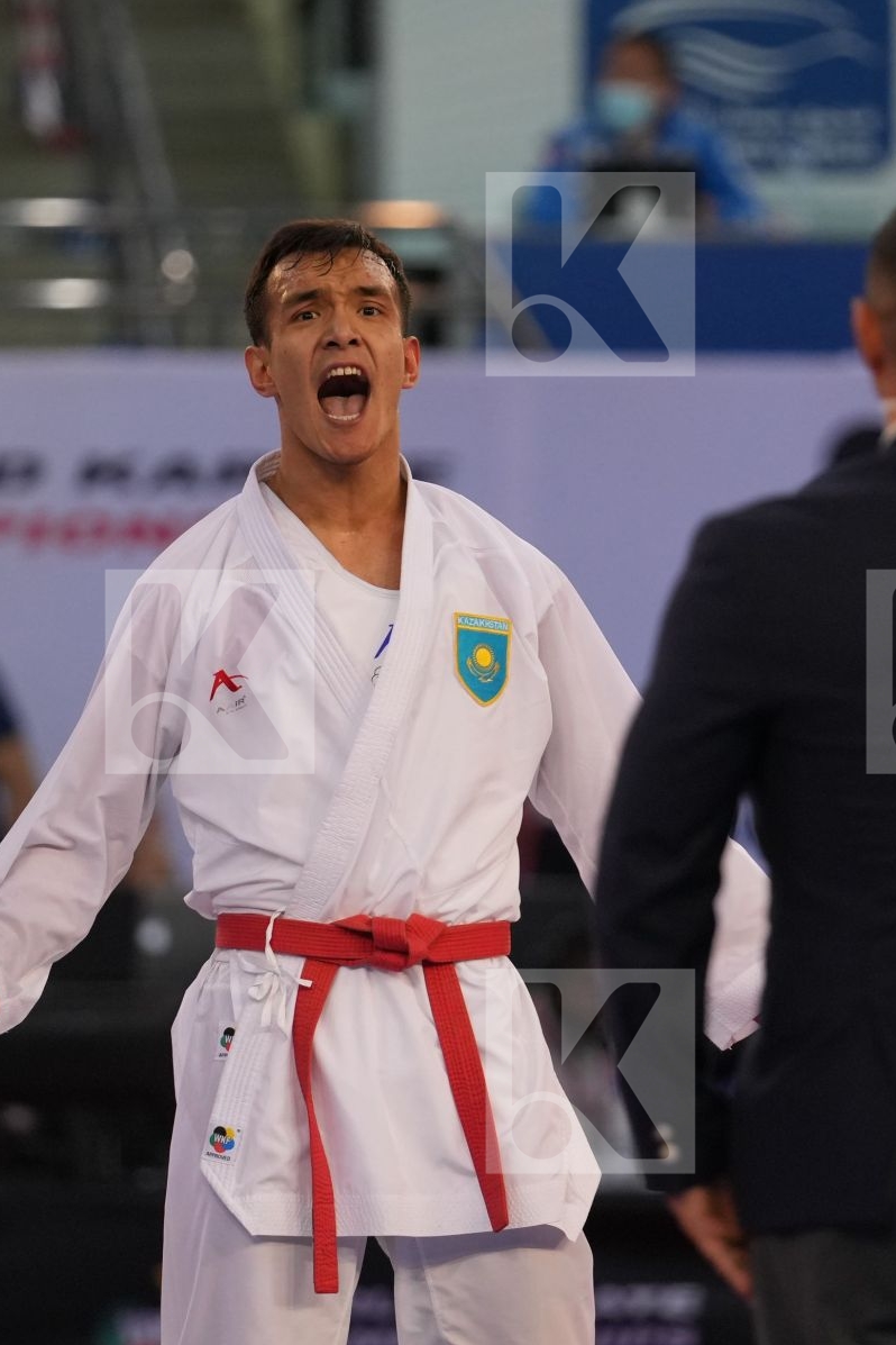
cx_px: 591
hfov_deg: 3.0
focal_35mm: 451
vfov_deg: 4.6
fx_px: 16836
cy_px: 672
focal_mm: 200
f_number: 2.8
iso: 1600
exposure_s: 1/1000
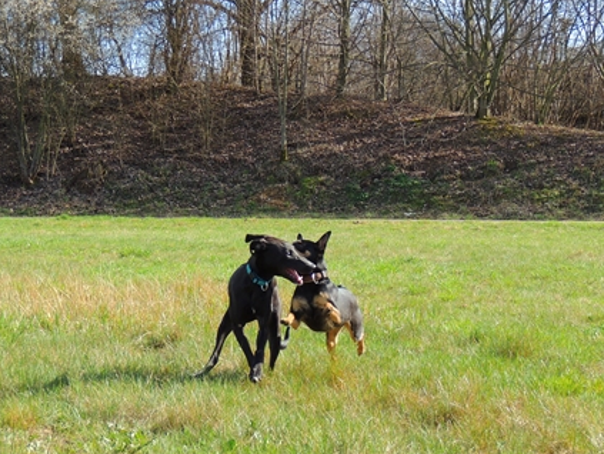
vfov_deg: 12.0
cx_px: 341
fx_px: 2165
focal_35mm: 124
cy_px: 276
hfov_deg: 15.9
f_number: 3.9
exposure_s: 1/400
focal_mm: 13.3
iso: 140
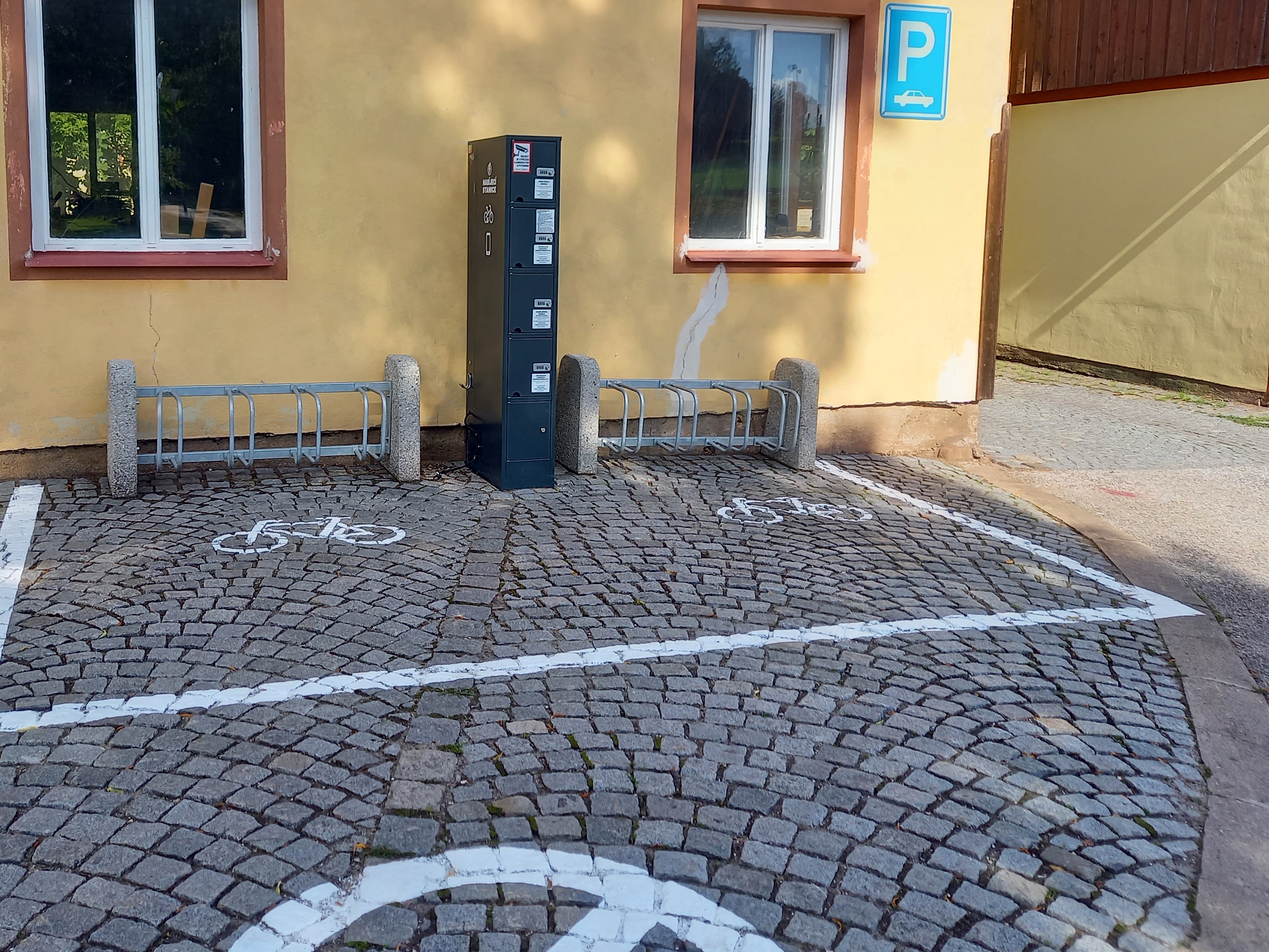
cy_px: 338
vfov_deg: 42.5
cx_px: 495
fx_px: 1210
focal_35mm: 33
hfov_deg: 54.9
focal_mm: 4.65
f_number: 1.8
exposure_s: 1/459
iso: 50
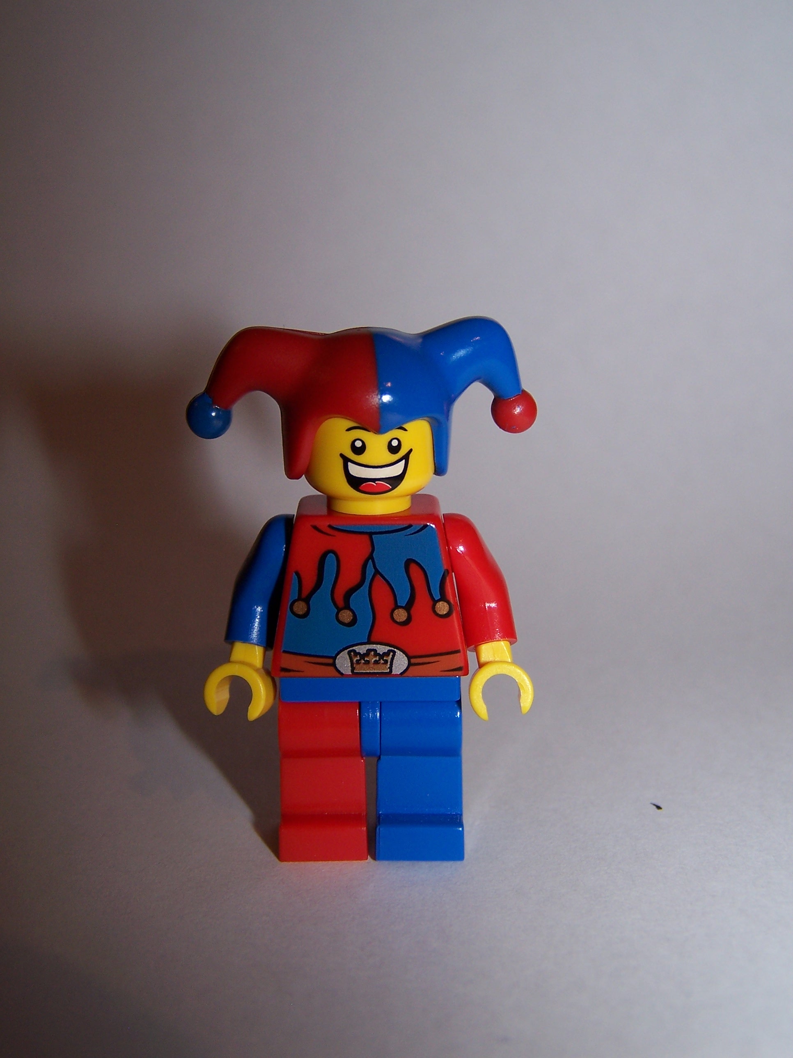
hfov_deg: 28.6
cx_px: 396
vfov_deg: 37.5
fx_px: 1558
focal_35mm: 51
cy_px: 529
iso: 80
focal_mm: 8.5
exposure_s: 1/60
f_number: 3
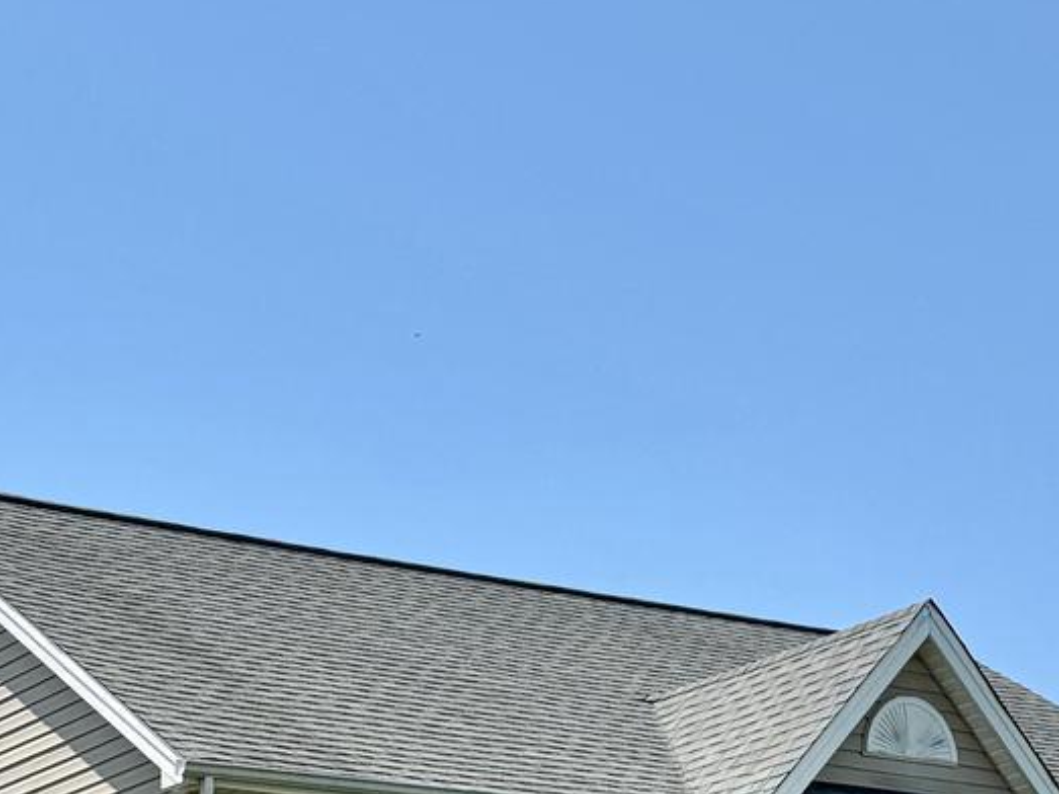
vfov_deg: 14.5
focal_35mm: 94
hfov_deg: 20.5
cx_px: 119
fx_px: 2875
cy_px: 1252
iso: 80
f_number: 1.78
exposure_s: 1/4608
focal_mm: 6.76
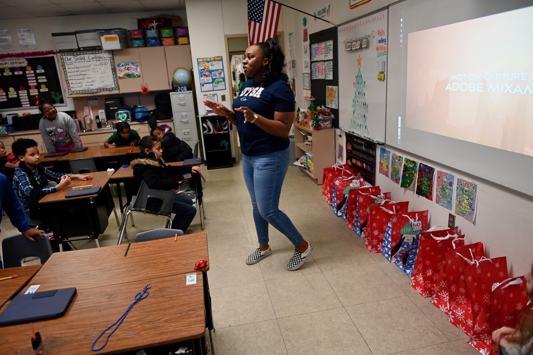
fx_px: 355
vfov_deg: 53.1
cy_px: 178
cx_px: 266
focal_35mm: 24
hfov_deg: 73.8
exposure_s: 1/400
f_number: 2.8
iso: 2000
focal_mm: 24
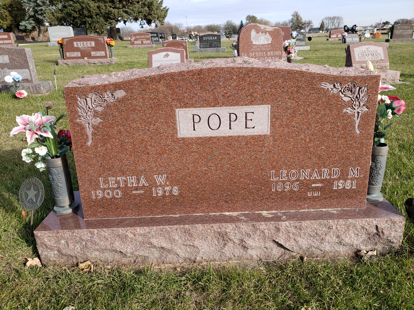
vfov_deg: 53.1
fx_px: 311
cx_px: 207
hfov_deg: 67.3
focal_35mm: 26
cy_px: 155
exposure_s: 1/608
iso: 50
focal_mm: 4.3
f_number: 2.4
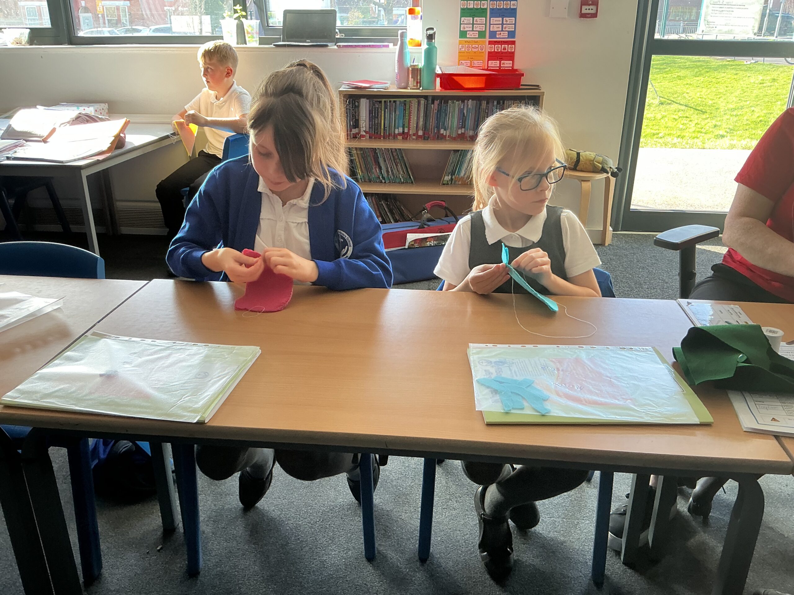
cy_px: 298
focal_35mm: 29
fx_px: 665
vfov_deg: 48.2
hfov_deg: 61.7
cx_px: 397
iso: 40
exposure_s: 1/60
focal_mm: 3
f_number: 1.8
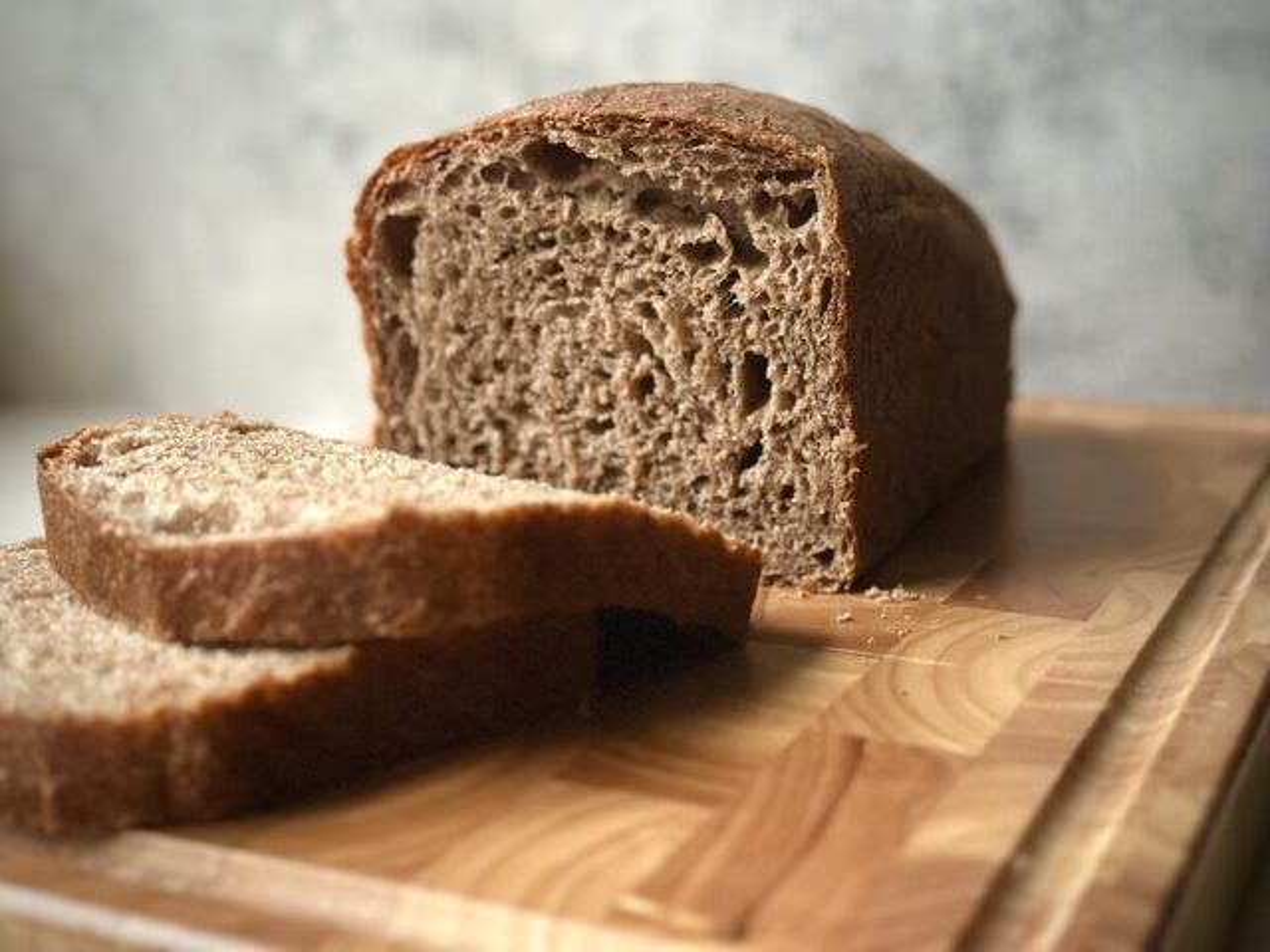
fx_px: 1761
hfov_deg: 39.7
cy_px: 476
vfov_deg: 30.3
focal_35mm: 48
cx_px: 635
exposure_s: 1/15
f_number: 1.78
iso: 1600
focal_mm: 6.86
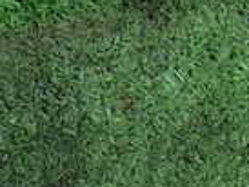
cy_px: -105
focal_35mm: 131
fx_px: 943
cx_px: -7
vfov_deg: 10.9
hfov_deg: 14.8
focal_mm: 5.4
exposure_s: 1/50
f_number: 2.3
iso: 800
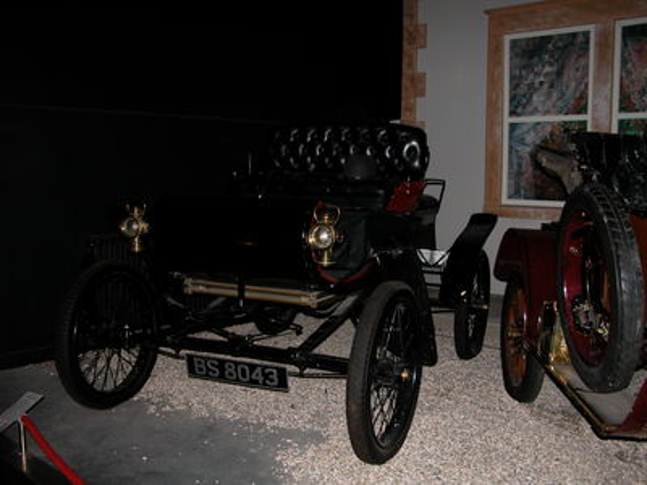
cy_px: 242
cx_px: 324
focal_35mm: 36
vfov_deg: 39.7
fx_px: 673
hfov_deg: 51.4
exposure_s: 1/60
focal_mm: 9.2
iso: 100
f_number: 2.8
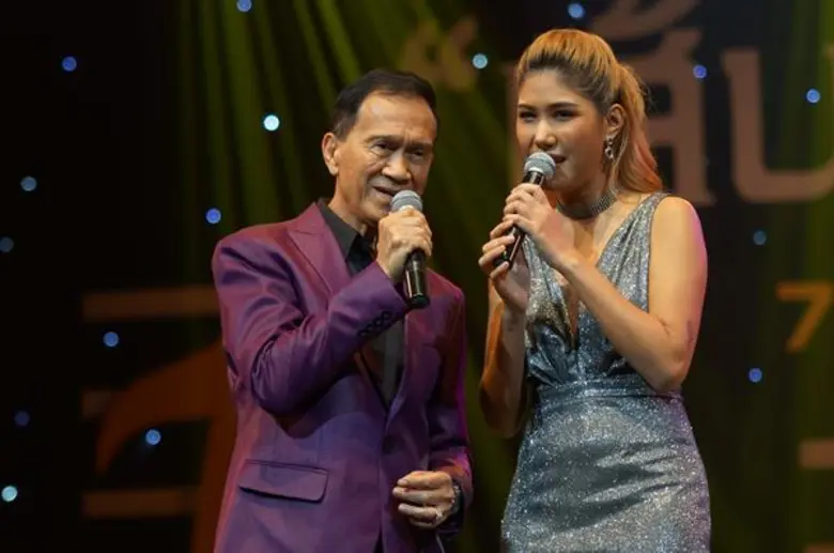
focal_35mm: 158
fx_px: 3642
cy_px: 276
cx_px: 417
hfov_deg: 13.1
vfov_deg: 8.7
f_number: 2.8
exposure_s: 1/60
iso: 400
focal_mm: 105
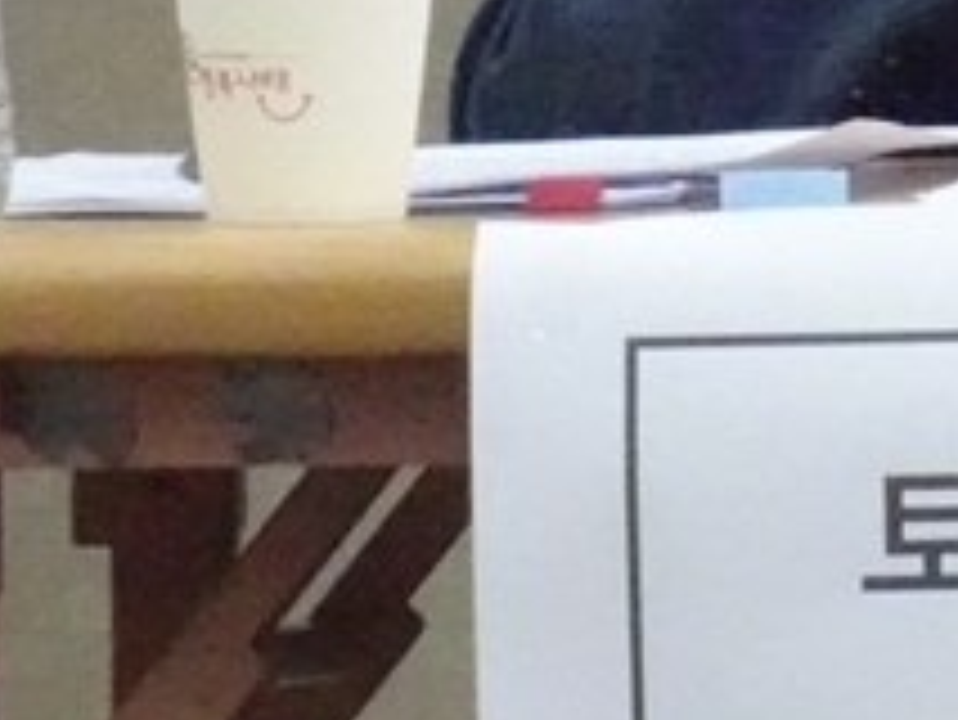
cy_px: -486
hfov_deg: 1.4
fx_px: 38988
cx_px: 1354
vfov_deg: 1.1
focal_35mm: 1408
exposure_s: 1/160
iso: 3200
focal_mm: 47.98
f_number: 6.3
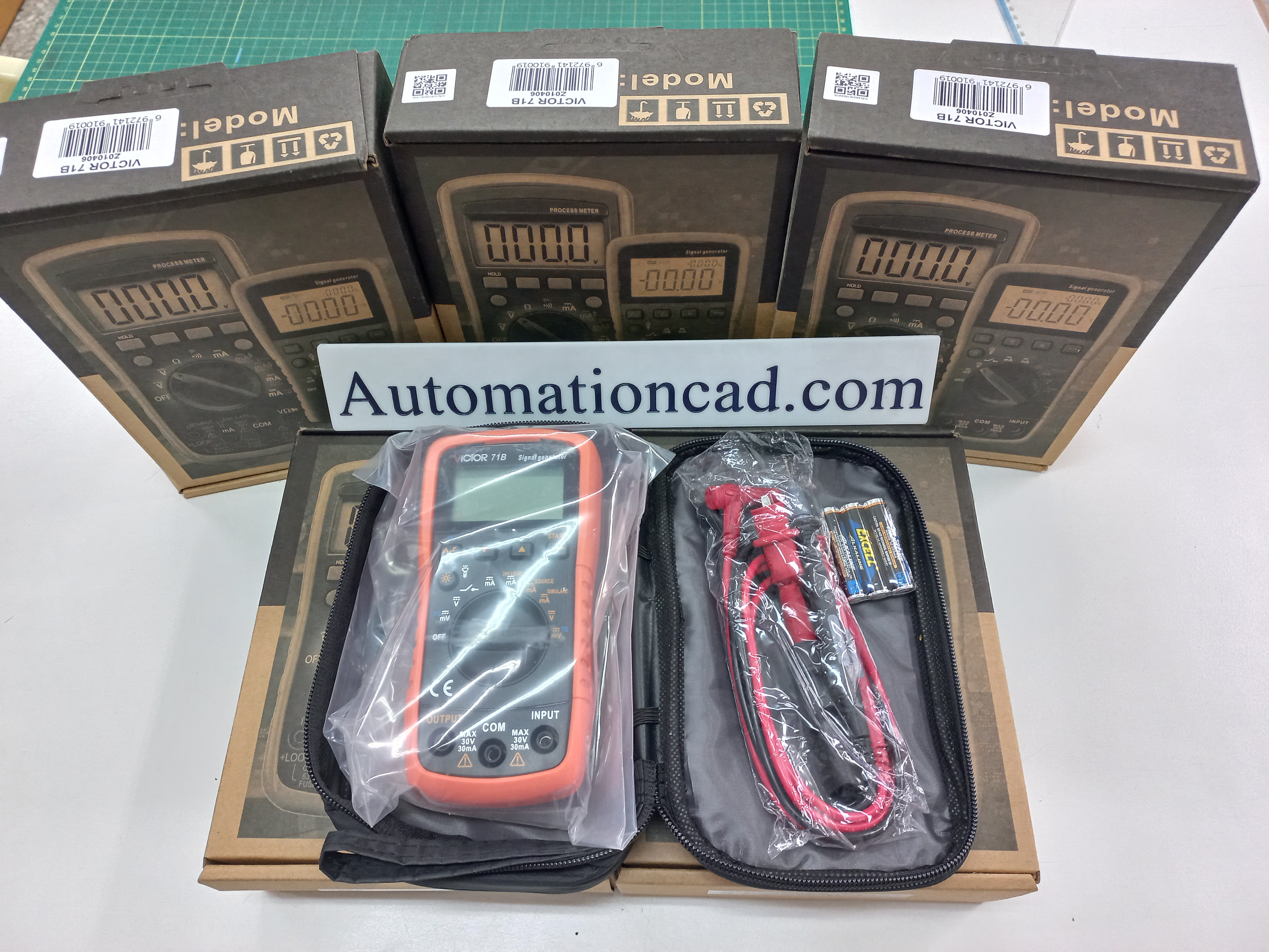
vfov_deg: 54.9
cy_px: 476
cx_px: 634
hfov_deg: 69.4
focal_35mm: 25
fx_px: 916
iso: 200
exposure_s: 1/33
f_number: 1.8
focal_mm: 4.6
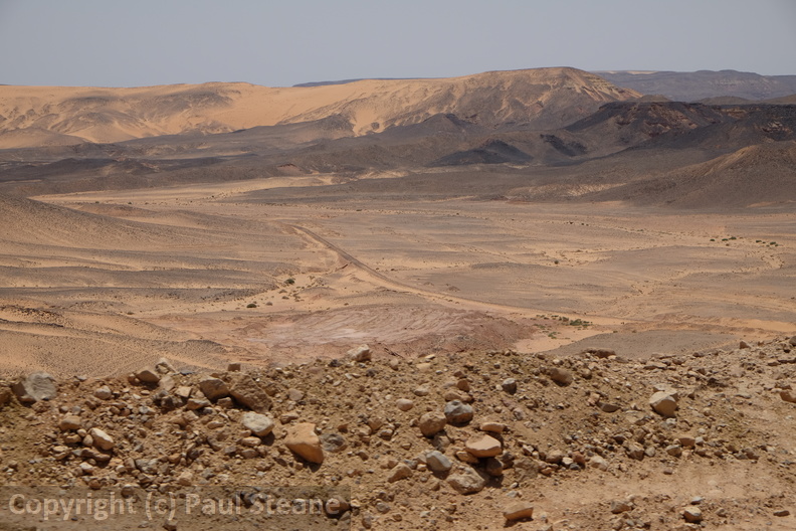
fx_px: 1835
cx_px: 398
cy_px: 266
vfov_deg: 16.5
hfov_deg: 24.5
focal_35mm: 83
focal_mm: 55
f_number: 10
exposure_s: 1/500
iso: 200
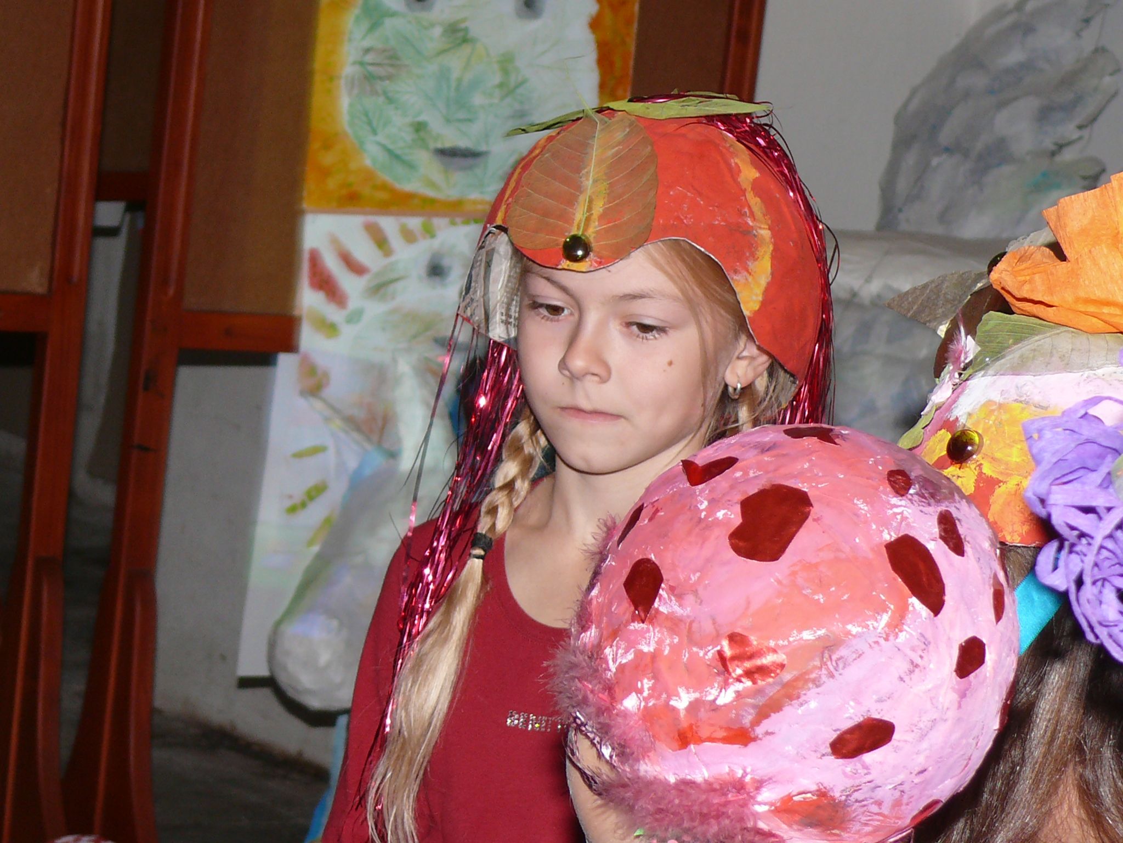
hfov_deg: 12.9
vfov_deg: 9.7
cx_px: 562
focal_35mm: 153
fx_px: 4964
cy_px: 422
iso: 100
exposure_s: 1/30
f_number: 3.2
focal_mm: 18.2
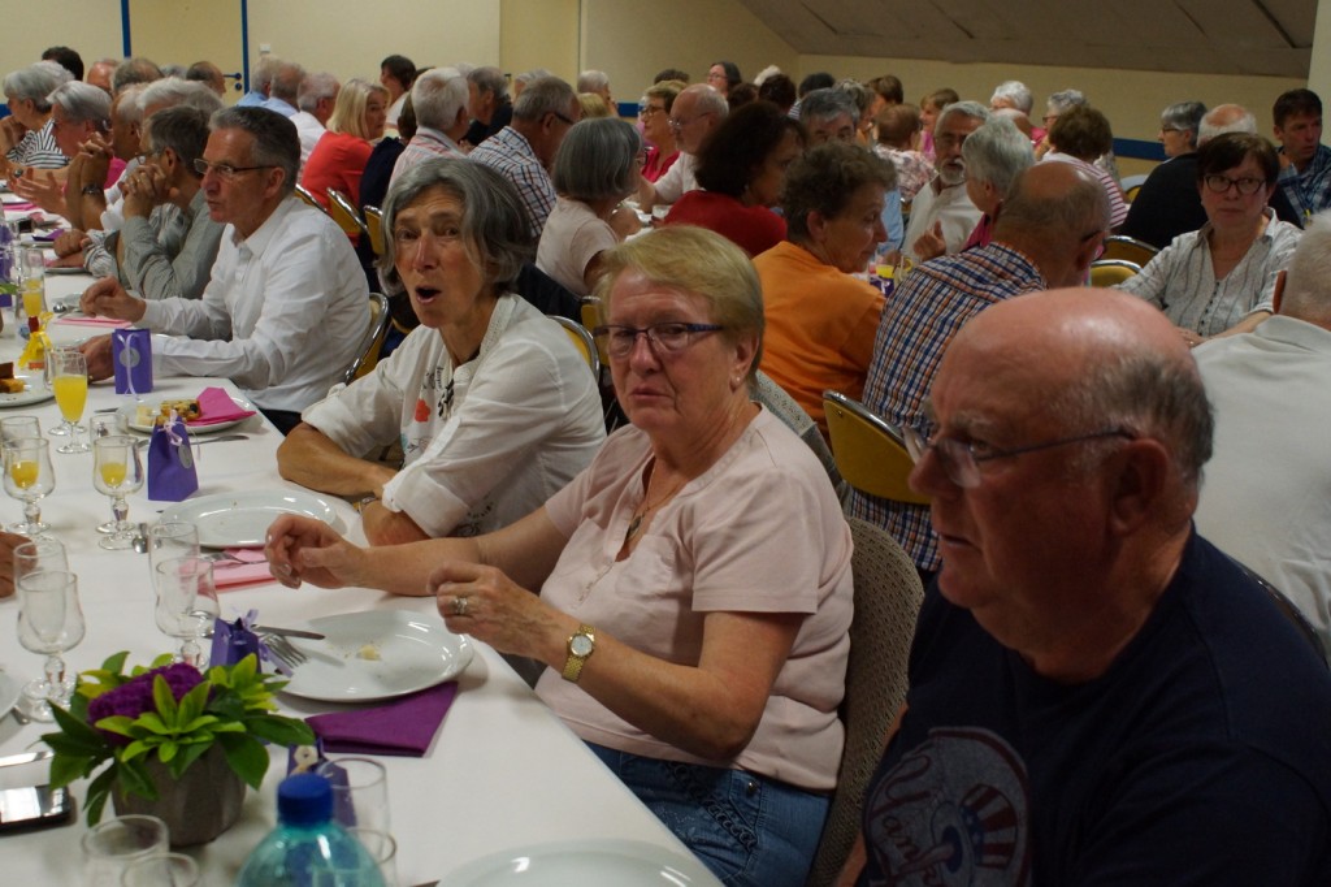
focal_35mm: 42
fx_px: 1552
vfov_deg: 31.9
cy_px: 444
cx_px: 666
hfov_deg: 46.4
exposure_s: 1/100
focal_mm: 28
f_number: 4.5
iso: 1600
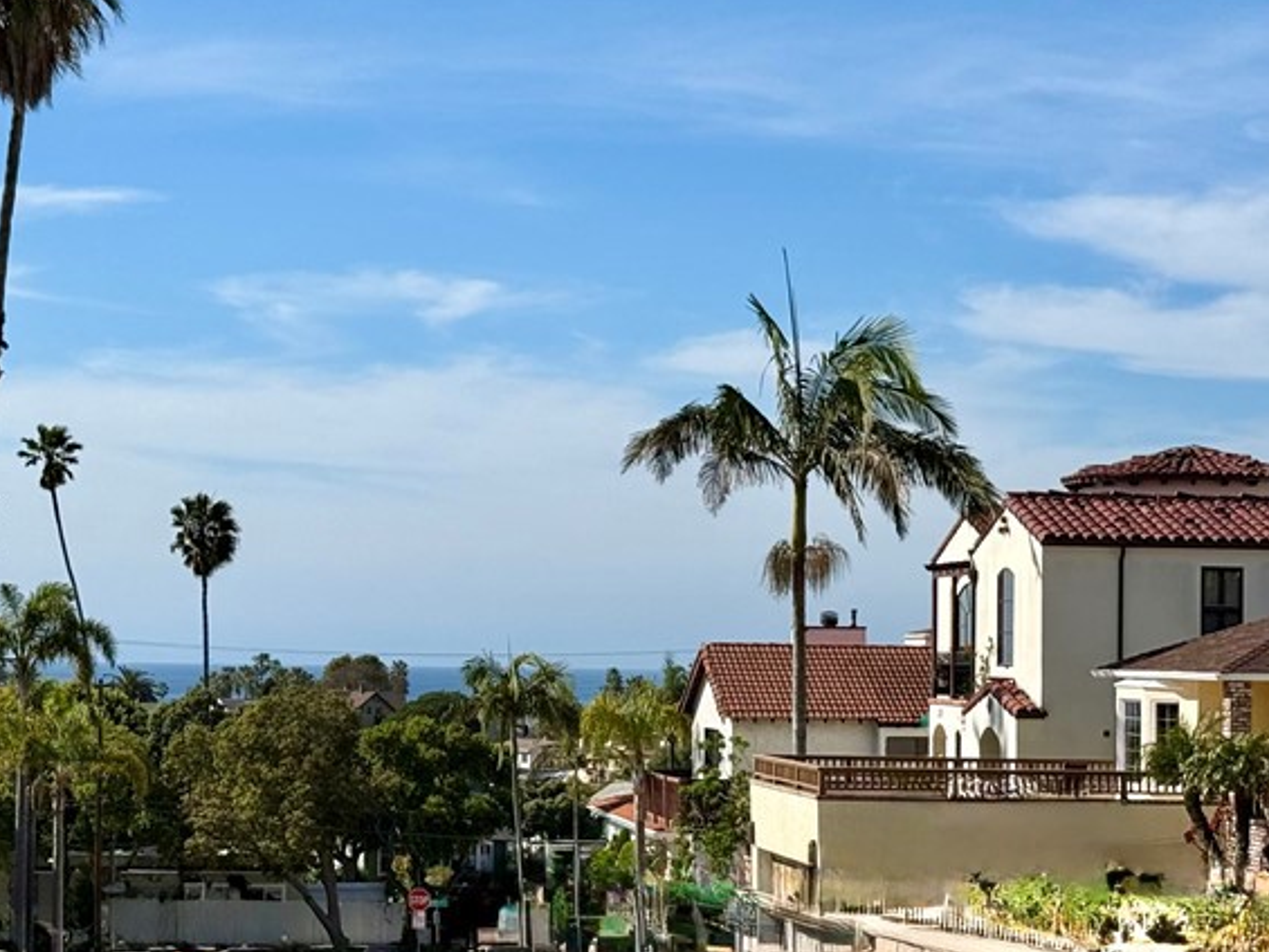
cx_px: 460
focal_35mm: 87
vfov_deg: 17.0
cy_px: 507
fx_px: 3190
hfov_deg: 22.4
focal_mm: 6.76
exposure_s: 1/7874
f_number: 1.78
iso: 64
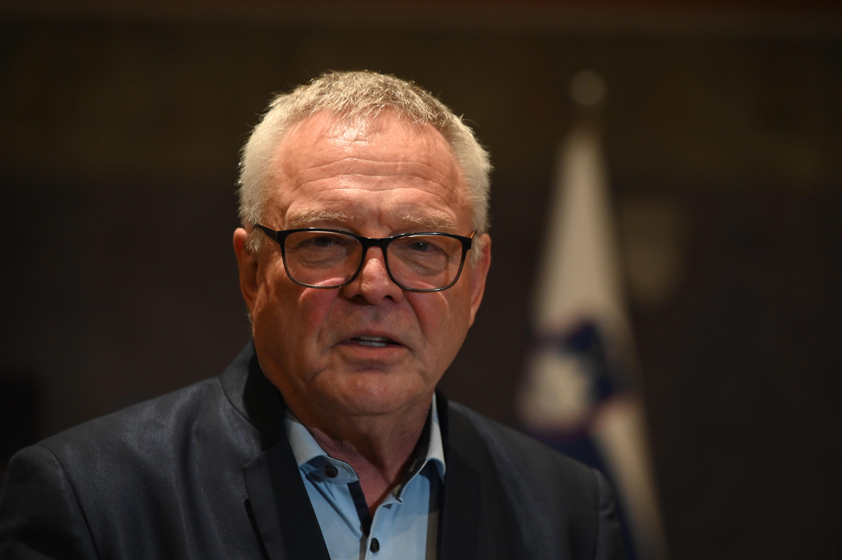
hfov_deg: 10.3
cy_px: 280
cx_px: 421
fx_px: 4675
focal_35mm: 200
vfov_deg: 6.9
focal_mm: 200
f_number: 4
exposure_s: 1/200
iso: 2500
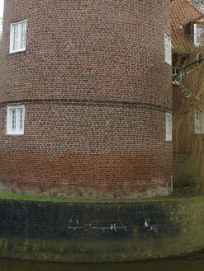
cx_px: 85
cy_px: 61
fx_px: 487
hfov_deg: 23.6
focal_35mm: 62
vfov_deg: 30.5
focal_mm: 7.13
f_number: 4
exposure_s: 1/160
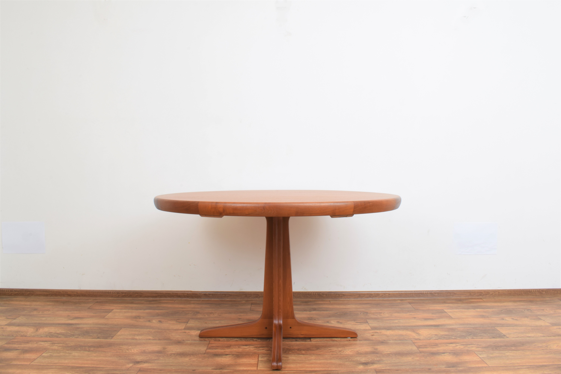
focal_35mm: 30
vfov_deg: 43.6
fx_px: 467
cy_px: 187
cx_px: 280
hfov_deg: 61.9
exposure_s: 4
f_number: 22
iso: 100
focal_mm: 20
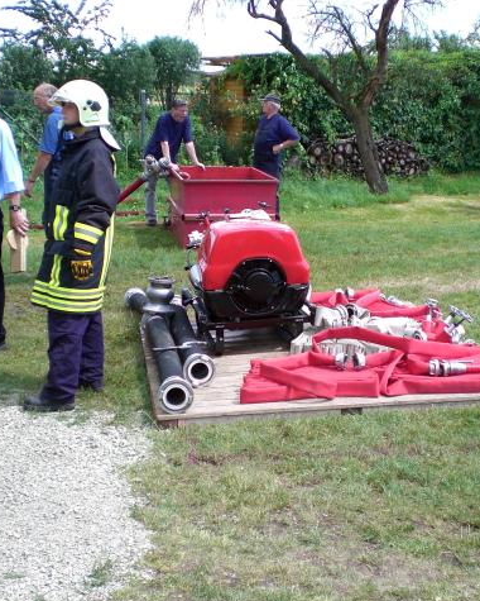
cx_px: 307
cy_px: 302
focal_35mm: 50
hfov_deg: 30.1
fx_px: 888
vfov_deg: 37.3
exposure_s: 1/320
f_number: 3.1
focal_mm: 6.3
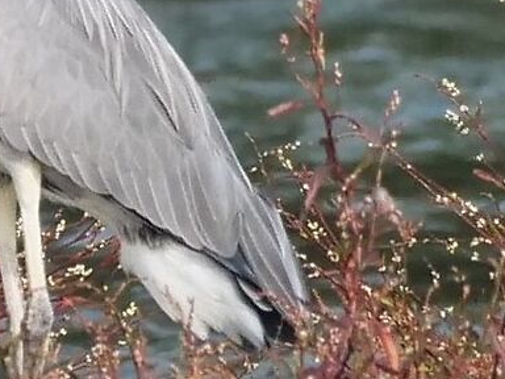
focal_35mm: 5003
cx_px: -668
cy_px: -133
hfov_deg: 0.4
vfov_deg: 0.3
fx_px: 72987
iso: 400
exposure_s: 1/1300
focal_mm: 400
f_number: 6.3
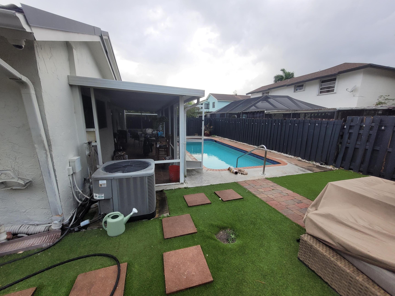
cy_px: 148
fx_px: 148
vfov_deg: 89.9
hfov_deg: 106.2
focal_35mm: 13
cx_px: 198
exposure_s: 1/347
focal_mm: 1.74
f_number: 2.2
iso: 40
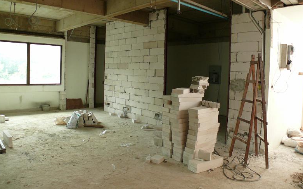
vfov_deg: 33.5
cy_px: 84
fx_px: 314
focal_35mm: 38
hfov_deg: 51.5
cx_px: 150
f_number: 2.8
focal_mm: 7.4
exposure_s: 1/30
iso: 160
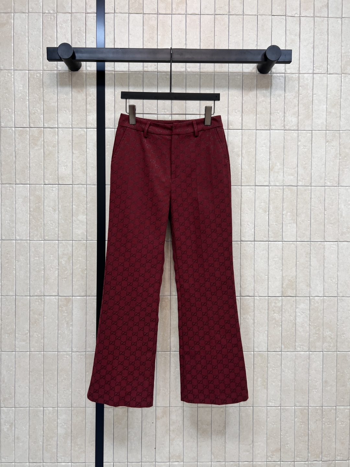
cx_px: 175
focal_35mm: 26
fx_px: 351
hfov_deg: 53.1
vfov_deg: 67.3
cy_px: 234
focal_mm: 5.7
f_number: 1.5
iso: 32
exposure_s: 1/112
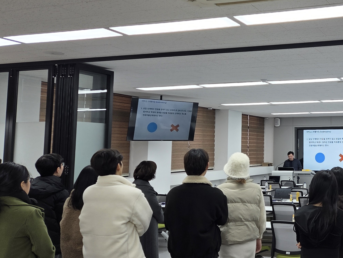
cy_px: 98
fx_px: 456
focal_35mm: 46
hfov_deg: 37.8
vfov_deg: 31.4
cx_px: 325
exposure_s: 1/120
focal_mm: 5.4
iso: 32
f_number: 1.8
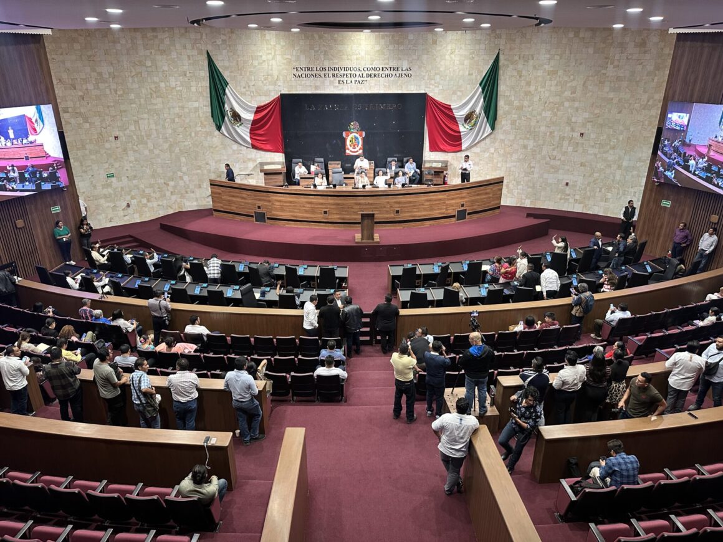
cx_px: 362
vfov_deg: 56.8
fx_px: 501
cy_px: 271
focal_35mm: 24
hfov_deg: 71.6
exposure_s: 1/60
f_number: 1.78
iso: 250
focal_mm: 6.86
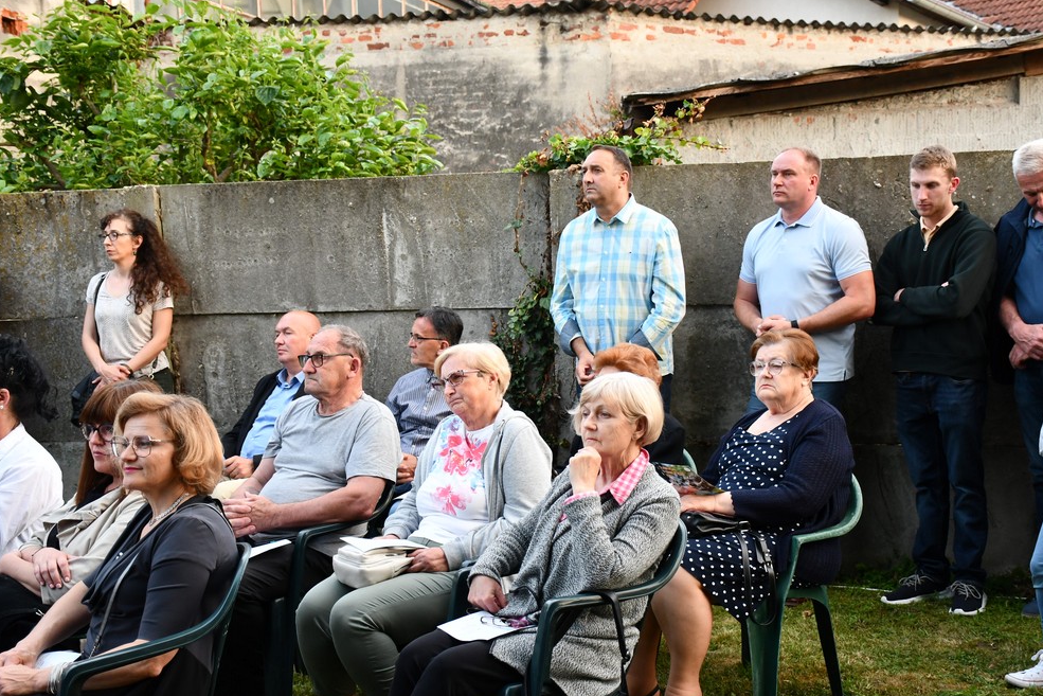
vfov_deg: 25.5
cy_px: 356
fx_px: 1536
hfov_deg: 37.5
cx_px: 536
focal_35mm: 53
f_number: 4.2
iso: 800
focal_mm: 34
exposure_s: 1/160
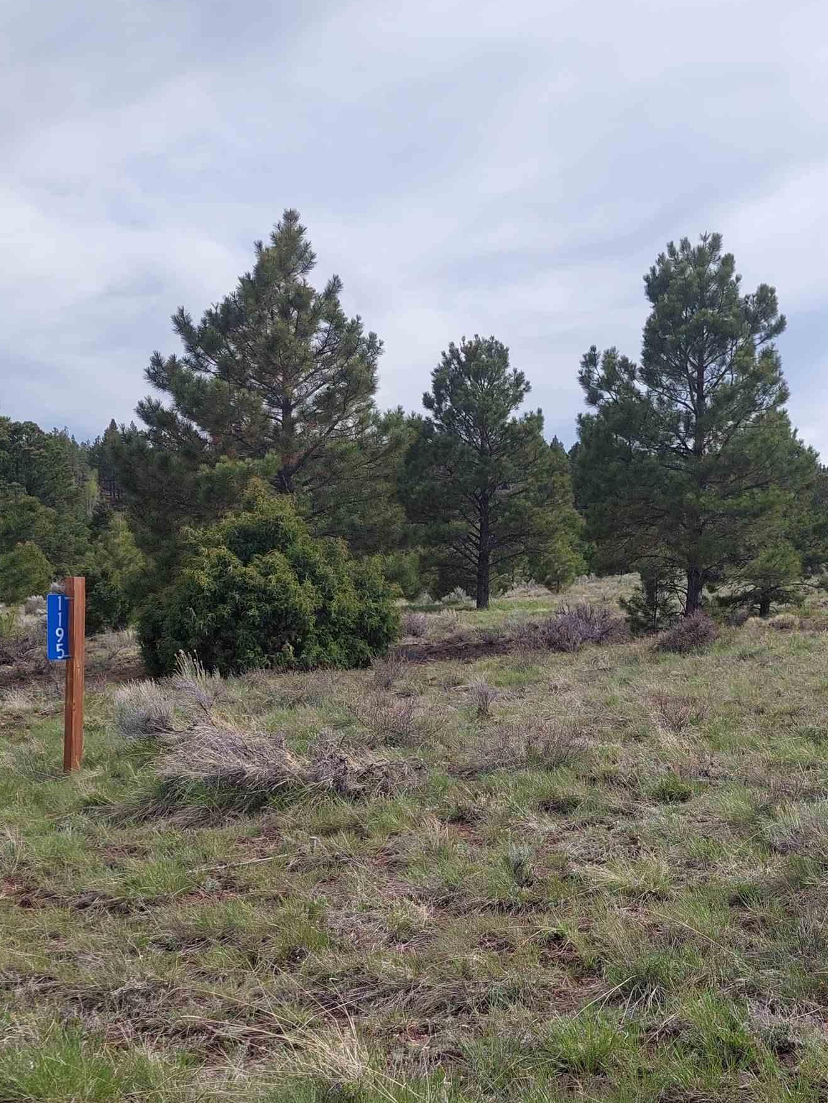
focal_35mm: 42
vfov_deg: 44.5
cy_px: 676
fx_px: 1339
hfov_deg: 33.5
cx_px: 649
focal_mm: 5.23
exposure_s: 1/1850
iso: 40
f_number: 1.8
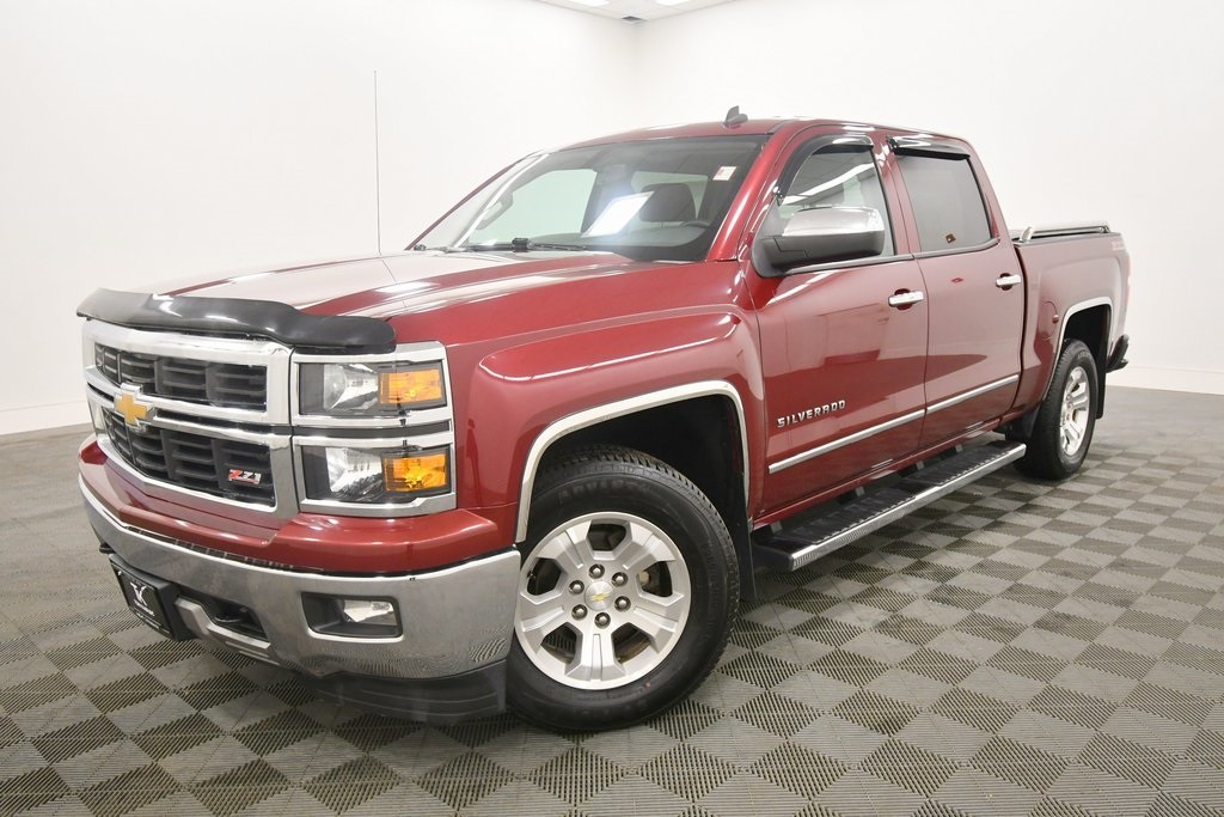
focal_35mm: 27
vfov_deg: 47.9
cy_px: 408
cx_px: 612
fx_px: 918
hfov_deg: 67.4
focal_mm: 18
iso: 1250
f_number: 5.6
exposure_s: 1/125
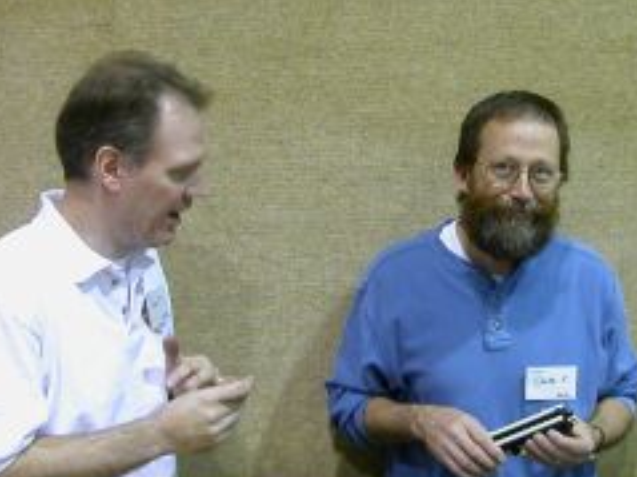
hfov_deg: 30.9
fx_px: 1140
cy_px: 139
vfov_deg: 23.5
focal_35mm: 62
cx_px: 432
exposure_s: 1/7.9
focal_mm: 5.6
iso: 100
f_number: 2.7
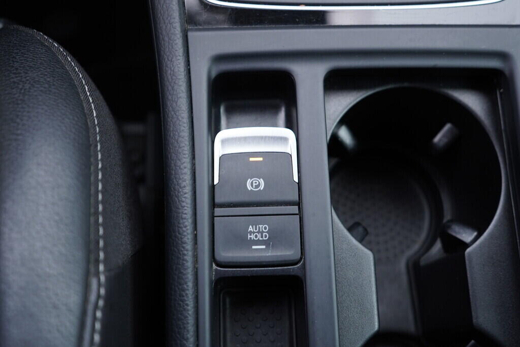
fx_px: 520
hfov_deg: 53.1
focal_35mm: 36
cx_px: 260
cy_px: 174
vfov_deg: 36.9
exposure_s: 1/40
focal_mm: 24
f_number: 2.8
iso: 250
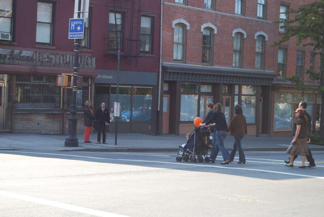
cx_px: 162
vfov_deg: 16.6
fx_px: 744
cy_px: 108
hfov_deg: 24.6
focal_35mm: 82
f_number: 5.6
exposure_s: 1/125
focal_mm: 55
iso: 125
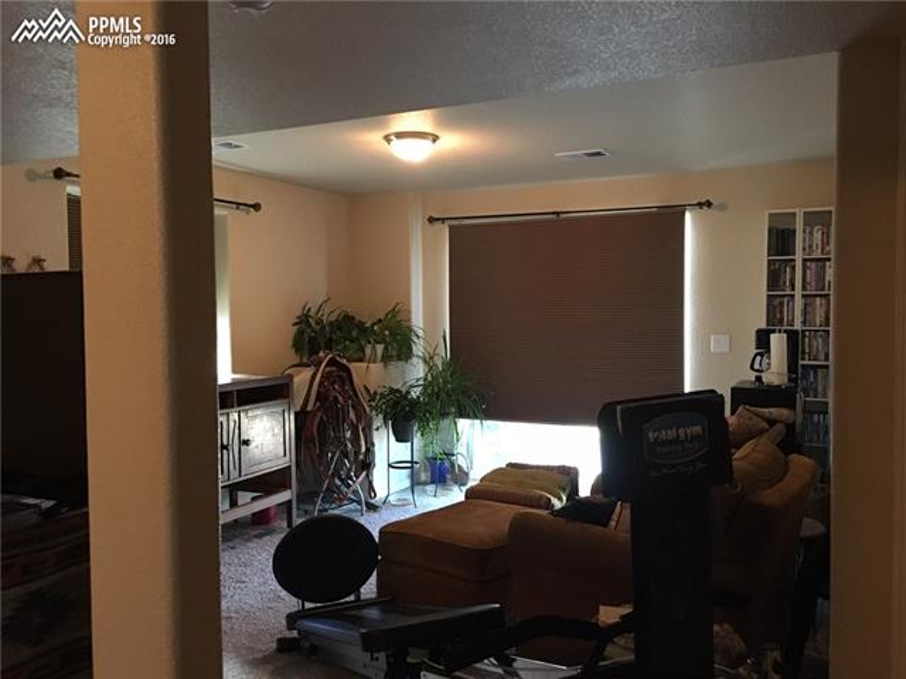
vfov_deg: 48.2
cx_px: 453
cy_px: 340
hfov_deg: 61.7
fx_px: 759
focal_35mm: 29
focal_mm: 4.15
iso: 250
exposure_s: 1/15
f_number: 2.2
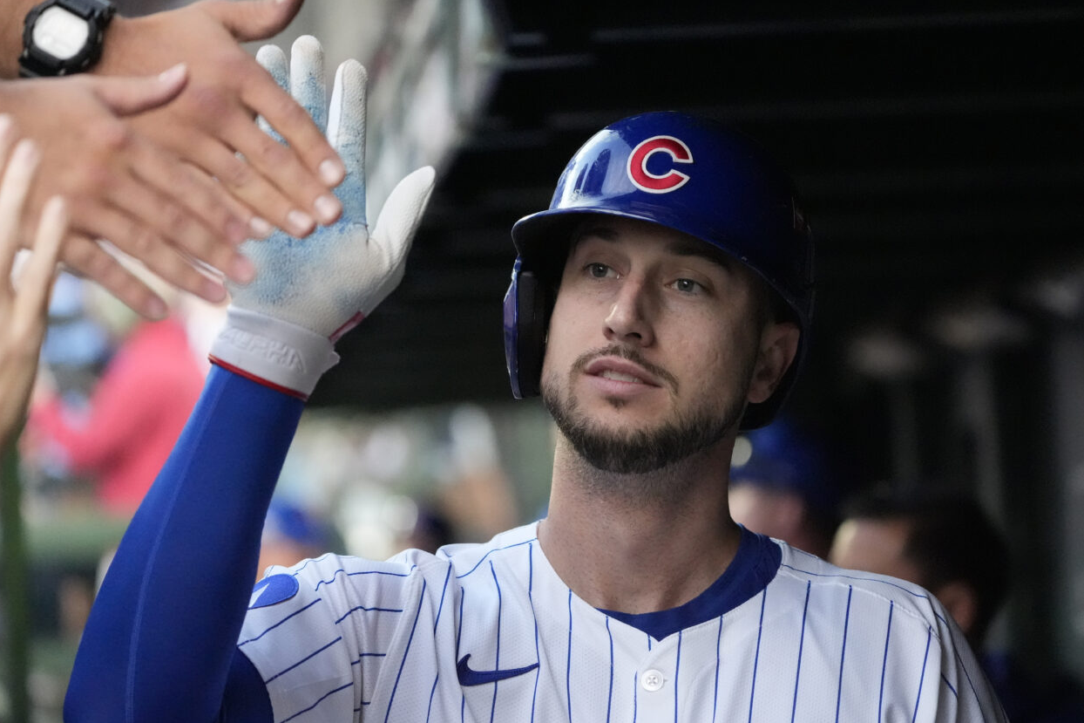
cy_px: 362
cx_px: 540
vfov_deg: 6.8
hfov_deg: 10.2
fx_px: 6051
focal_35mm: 201
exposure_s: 1/2500
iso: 12800
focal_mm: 200
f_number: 5.6
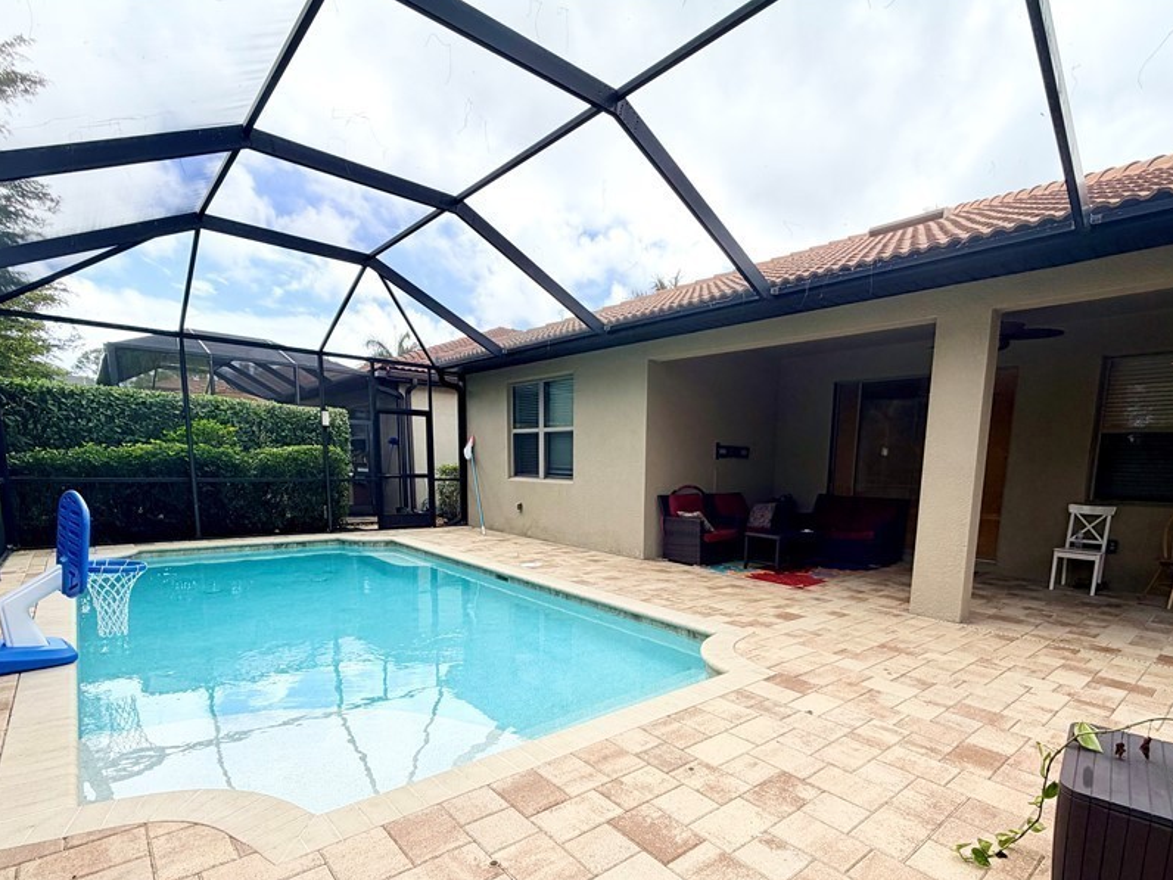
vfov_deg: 70.4
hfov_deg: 87.4
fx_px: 610
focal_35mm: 18
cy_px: 554
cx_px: 651
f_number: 2.2
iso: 40
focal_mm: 2.22
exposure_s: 1/751
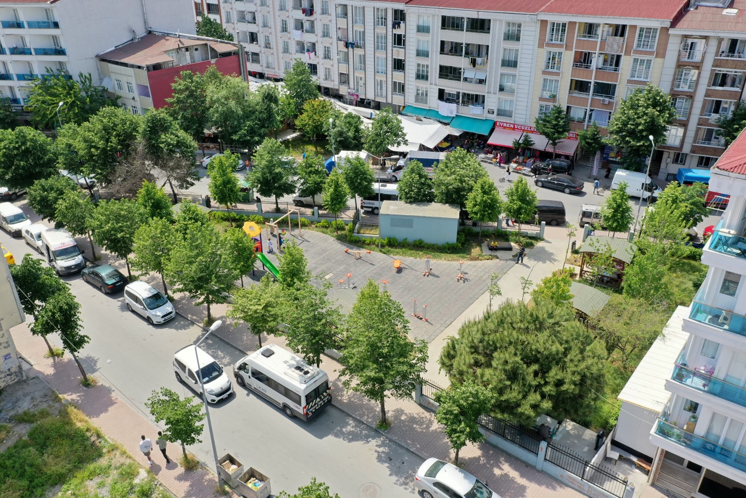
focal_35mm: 28
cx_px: 373
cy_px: 249
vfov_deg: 46.4
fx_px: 580
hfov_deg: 65.5
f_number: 5
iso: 100
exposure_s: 1/320
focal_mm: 10.26
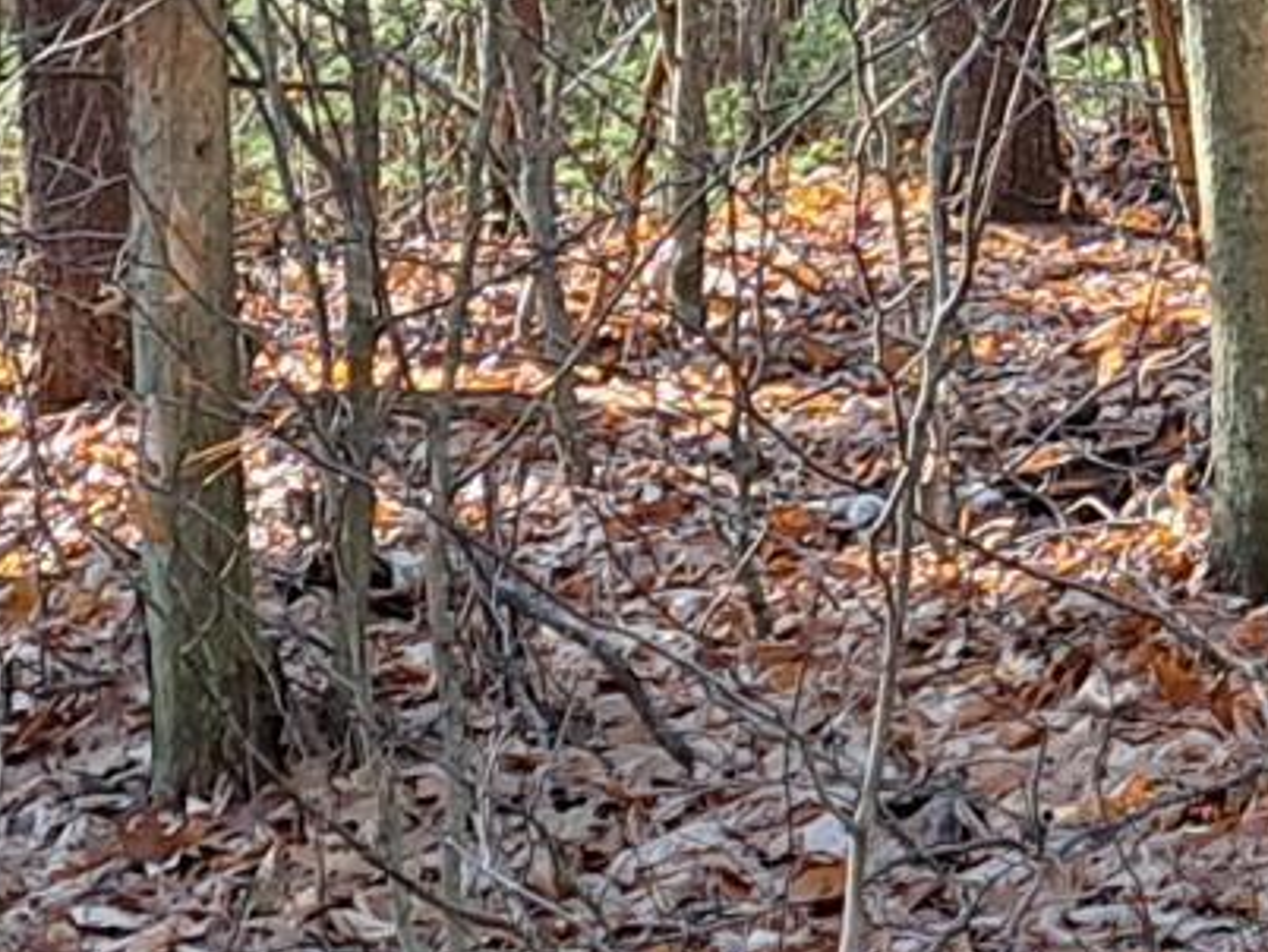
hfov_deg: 10.8
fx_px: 6561
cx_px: 1602
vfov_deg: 8.1
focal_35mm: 179
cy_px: -653
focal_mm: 5.23
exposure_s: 1/120
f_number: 1.8
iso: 50
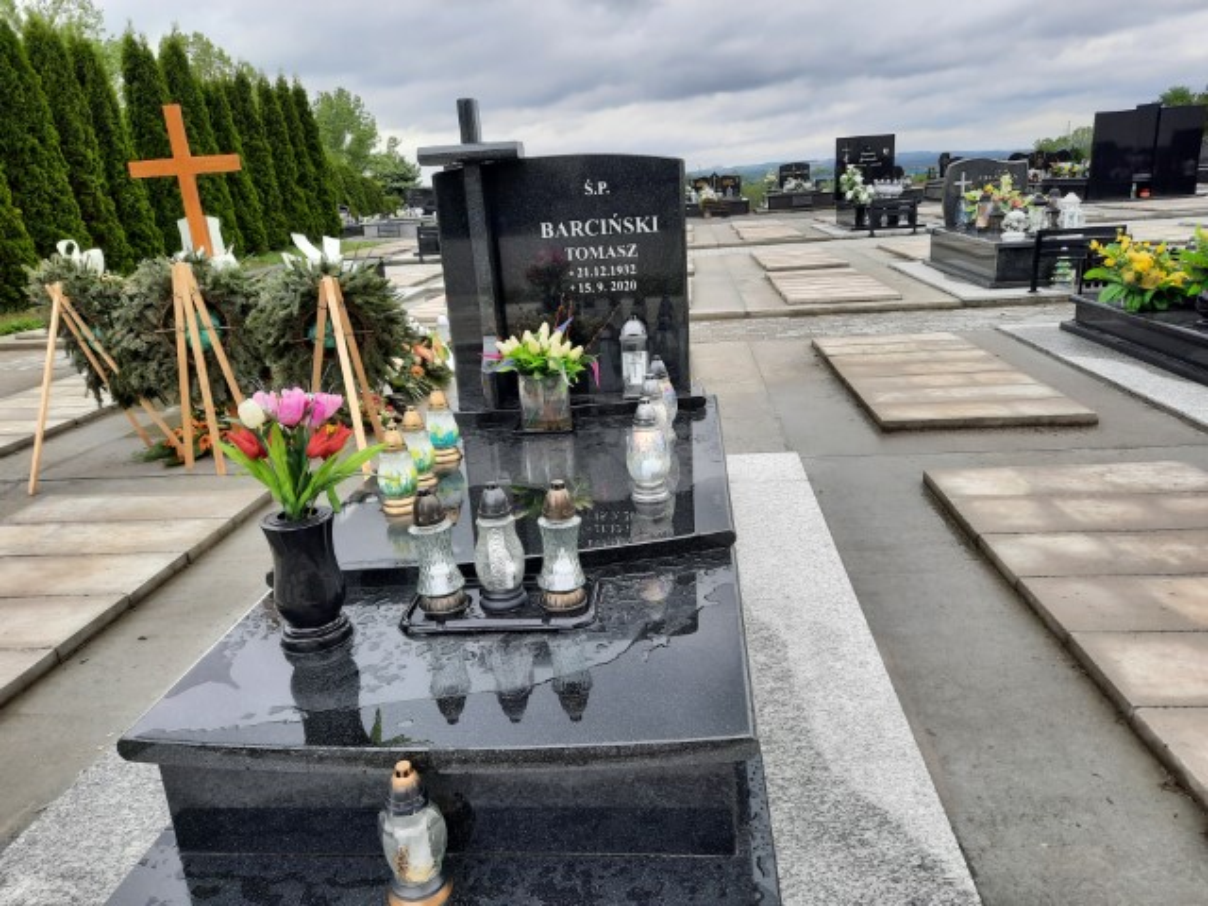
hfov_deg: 69.4
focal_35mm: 25
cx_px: 604
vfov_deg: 54.9
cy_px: 453
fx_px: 872
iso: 32
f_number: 2
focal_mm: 4.6
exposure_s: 1/357
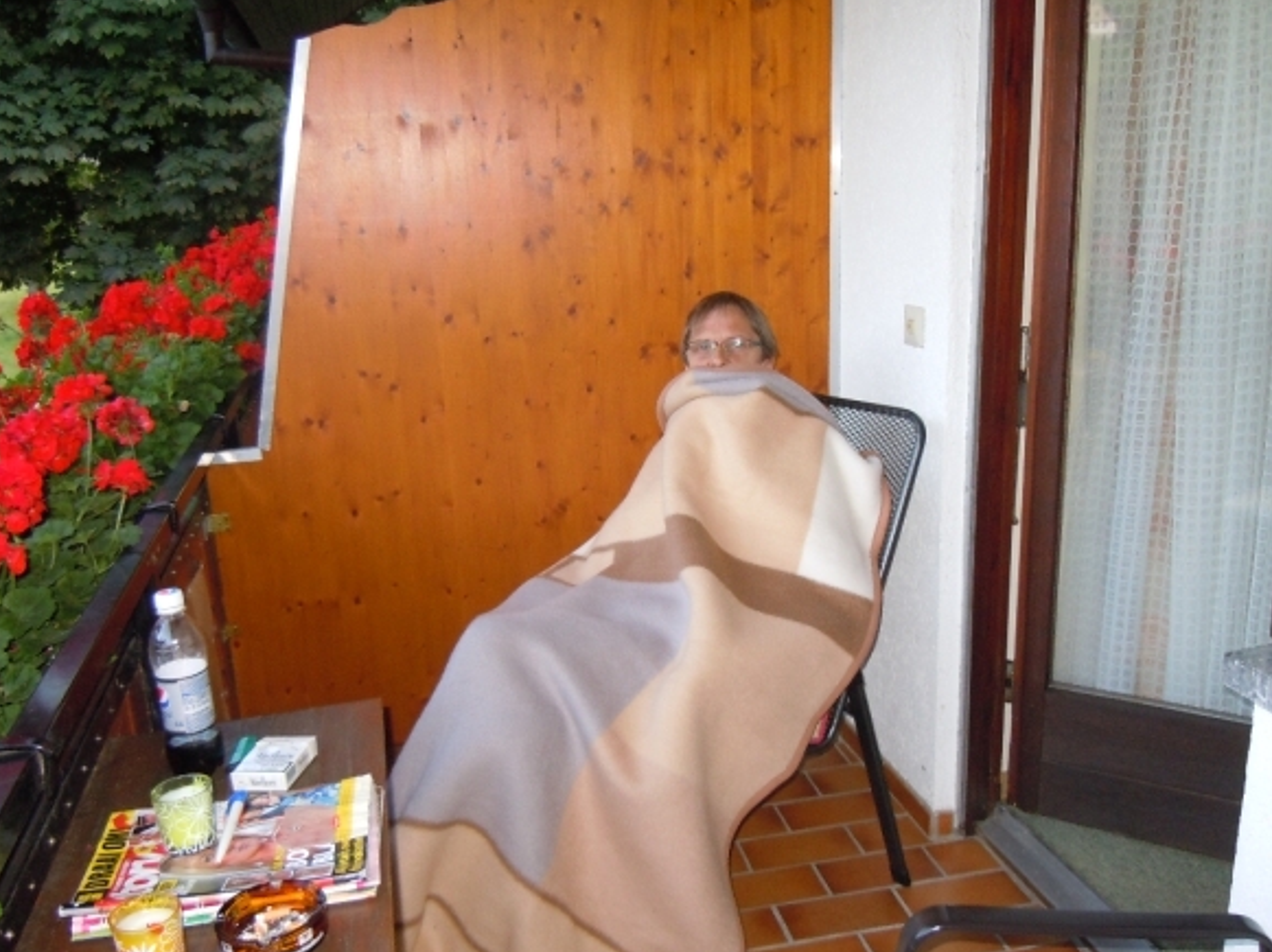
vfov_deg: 45.4
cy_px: 488
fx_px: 1138
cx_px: 641
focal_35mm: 31
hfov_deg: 58.4
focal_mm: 5.4
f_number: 3.5
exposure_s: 1/30
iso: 320
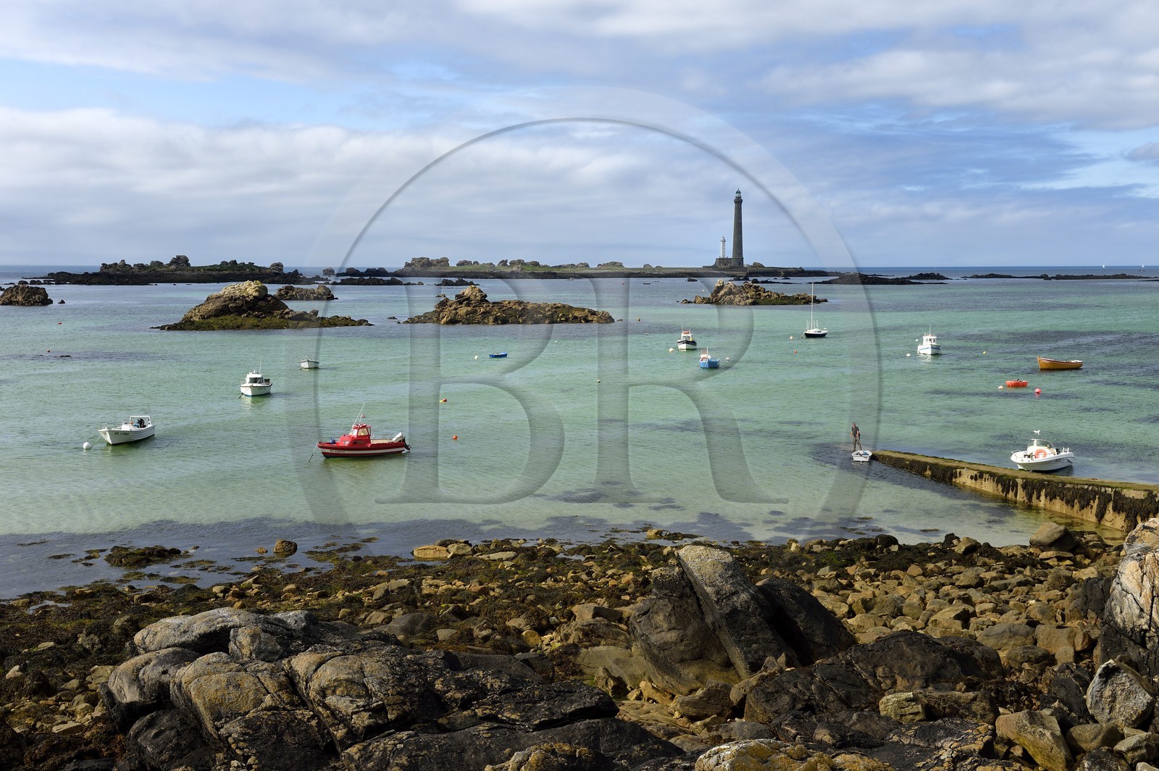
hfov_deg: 44.5
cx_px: 580
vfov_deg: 30.5
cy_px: 386
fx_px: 1415
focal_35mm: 44
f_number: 14
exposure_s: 1/200
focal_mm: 44
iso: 200
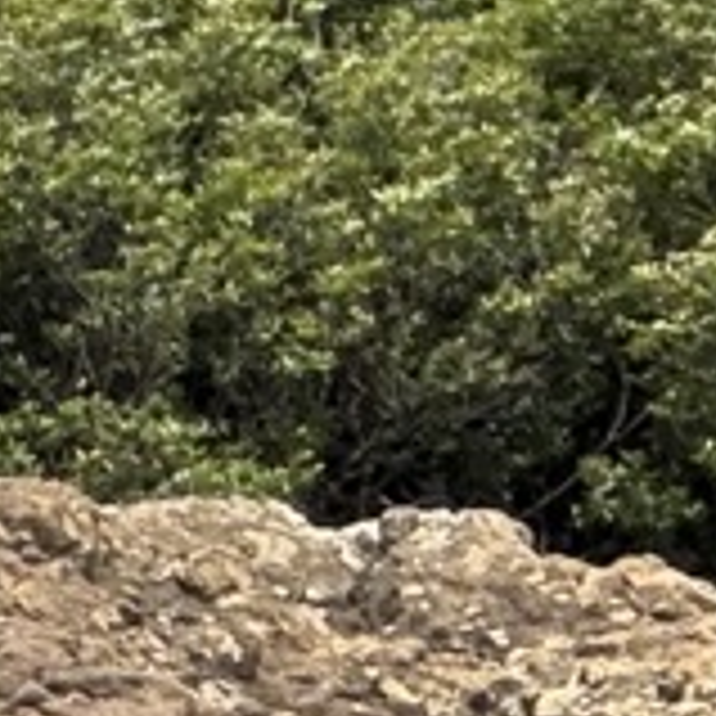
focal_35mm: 164
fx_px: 3838
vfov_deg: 10.6
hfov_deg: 8.1
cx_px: -1815
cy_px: 527
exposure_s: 1/900
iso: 40
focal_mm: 2.69
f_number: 1.9
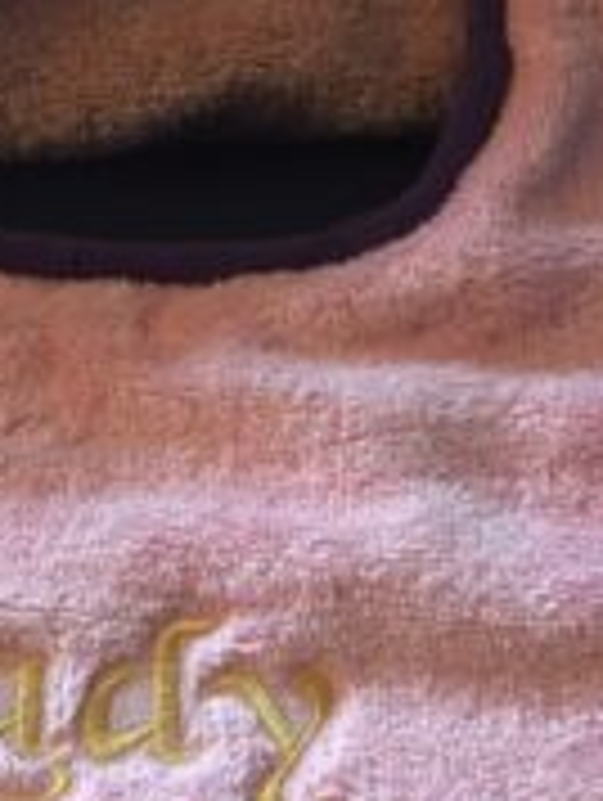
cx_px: 68
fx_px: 1506
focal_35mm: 65
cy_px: 612
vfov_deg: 29.3
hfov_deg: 22.1
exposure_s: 1/17
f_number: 2.2
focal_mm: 4.15
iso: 100
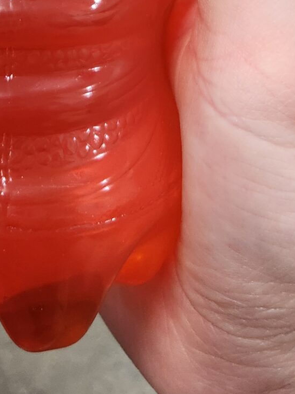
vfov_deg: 19.7
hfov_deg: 18.0
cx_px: 42
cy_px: -253
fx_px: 921
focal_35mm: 81
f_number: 1.8
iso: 200
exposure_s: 1/120
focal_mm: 5.4
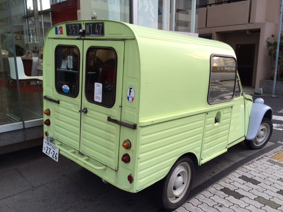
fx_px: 254
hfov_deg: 58.3
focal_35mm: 31
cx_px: 145
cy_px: 109
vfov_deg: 45.5
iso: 32
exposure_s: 1/265
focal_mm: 4.12
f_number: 2.2
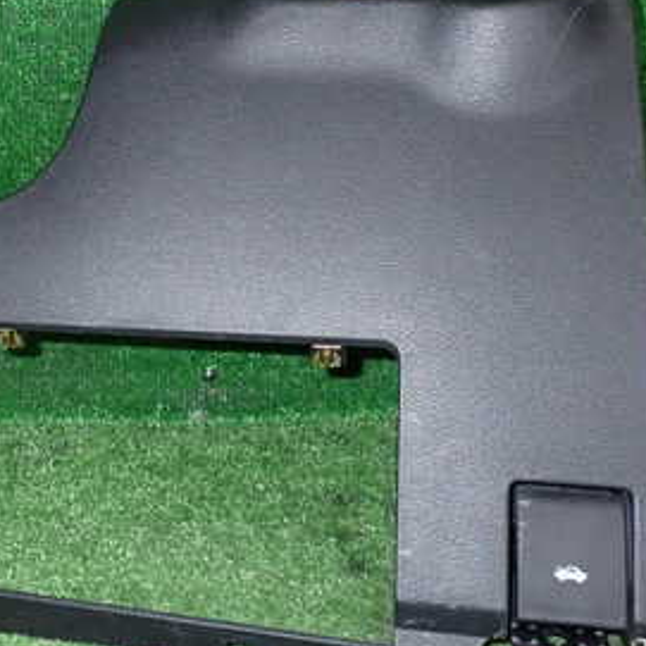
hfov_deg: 33.6
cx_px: 122
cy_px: 257
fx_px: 1035
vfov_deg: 34.6
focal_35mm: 49
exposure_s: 1/100
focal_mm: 4.5
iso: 800
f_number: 8
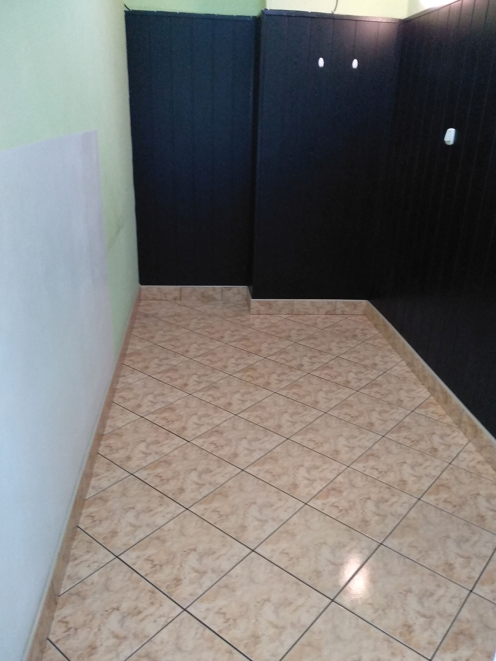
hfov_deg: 49.7
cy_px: 354
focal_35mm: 28
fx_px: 535
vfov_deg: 63.4
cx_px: 263
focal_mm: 3.82
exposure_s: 1/25
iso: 640
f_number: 2.2
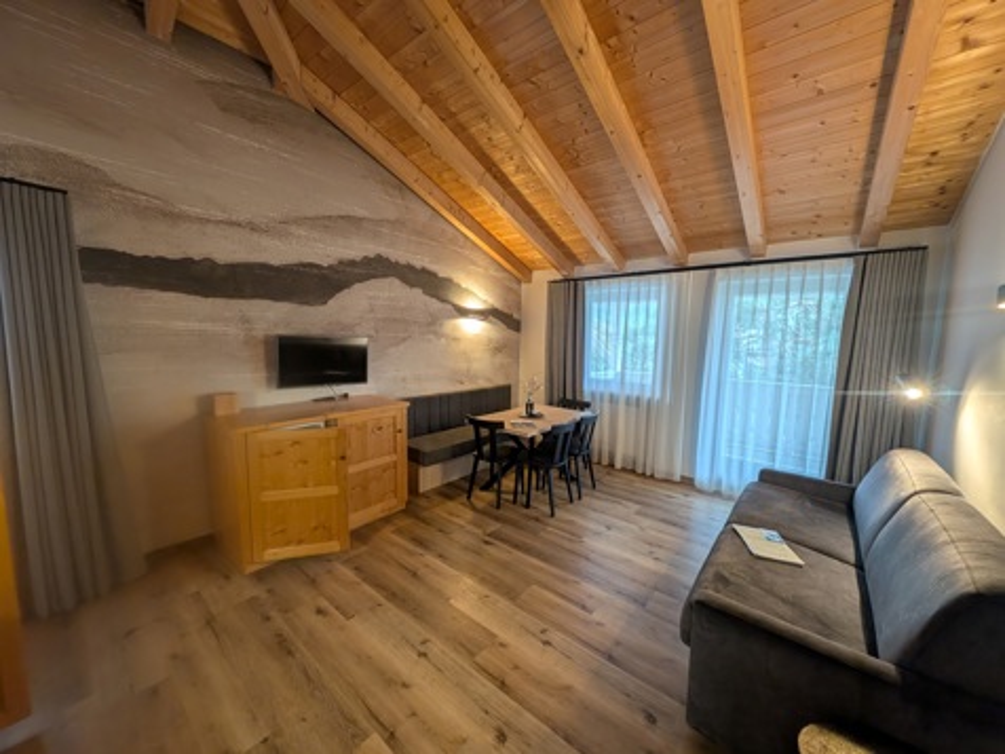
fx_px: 348
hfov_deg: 110.5
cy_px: 377
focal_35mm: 12
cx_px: 502
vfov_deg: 94.5
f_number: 1.95
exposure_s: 1/25
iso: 66
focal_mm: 2.23
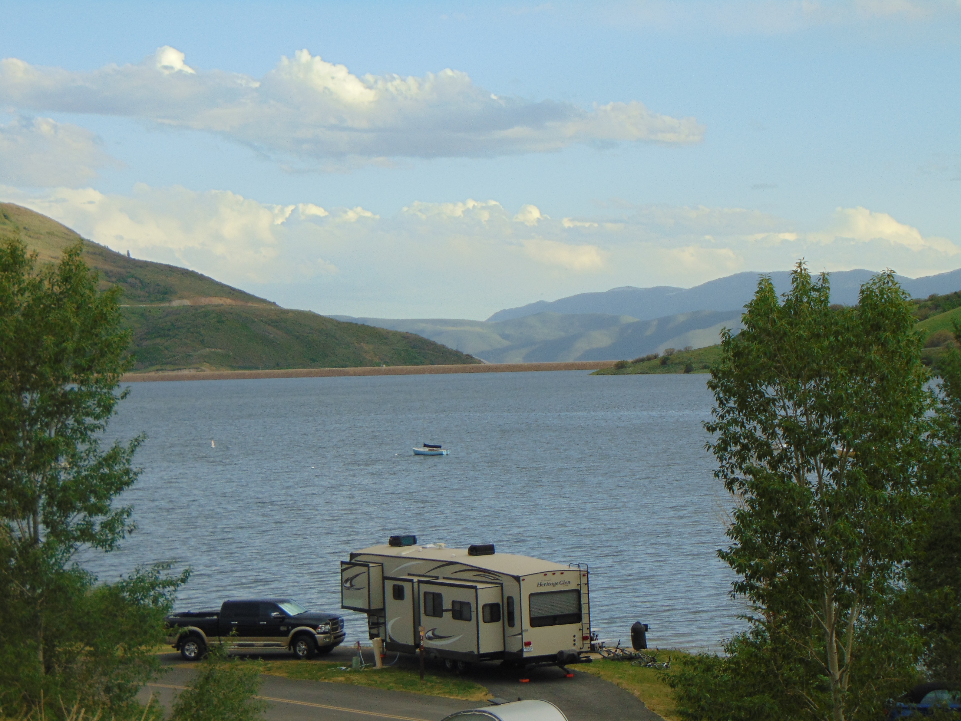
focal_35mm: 108
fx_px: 2998
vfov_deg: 13.7
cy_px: 360
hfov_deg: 18.2
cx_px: 480
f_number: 3.9
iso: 80
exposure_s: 1/320
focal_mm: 19.4
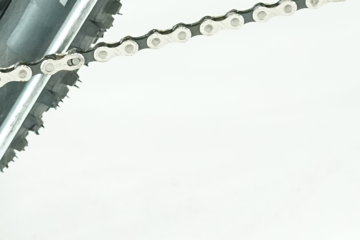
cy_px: -125
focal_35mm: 191
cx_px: 12
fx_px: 1910
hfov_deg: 10.7
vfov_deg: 7.1
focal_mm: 41
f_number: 5
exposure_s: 1/200
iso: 2500
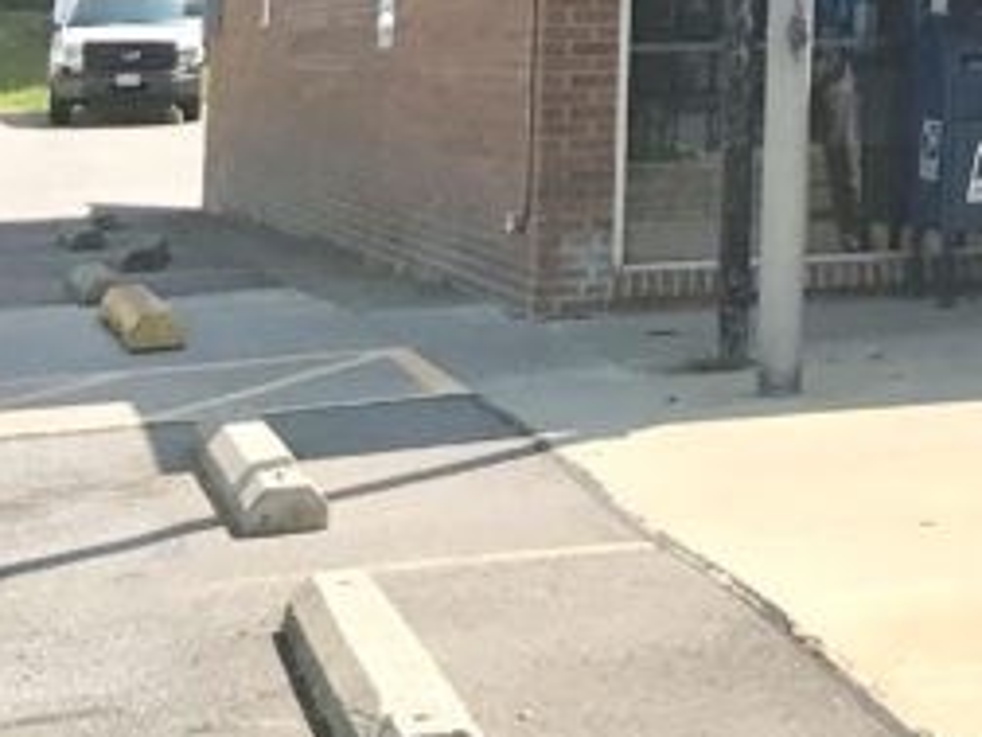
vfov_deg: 12.0
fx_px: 3234
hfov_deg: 15.7
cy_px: -546
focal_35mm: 114
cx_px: 1543
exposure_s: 1/2283
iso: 20
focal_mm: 3.99
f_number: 1.8
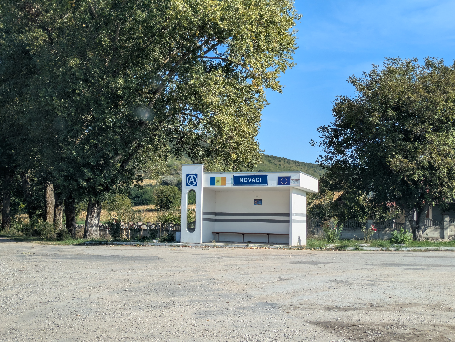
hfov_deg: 37.5
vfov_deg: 28.6
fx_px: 671
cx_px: 228
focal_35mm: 51
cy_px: 171
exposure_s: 1/1623
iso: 46
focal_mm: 5.43
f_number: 1.89
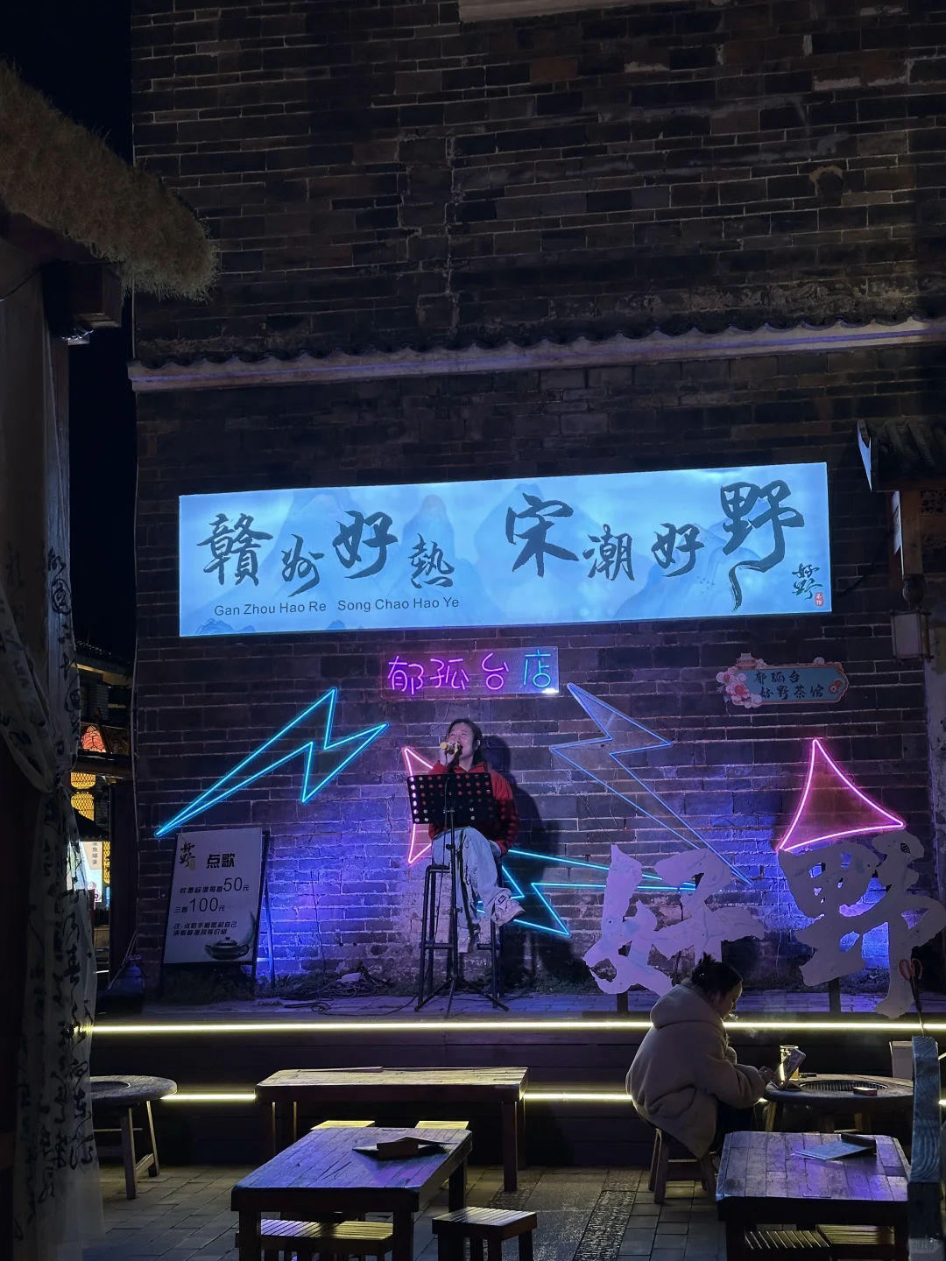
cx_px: 473
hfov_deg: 30.3
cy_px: 630
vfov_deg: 39.7
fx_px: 1749
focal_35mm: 48
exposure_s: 1/131
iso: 50
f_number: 1.78
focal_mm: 6.86
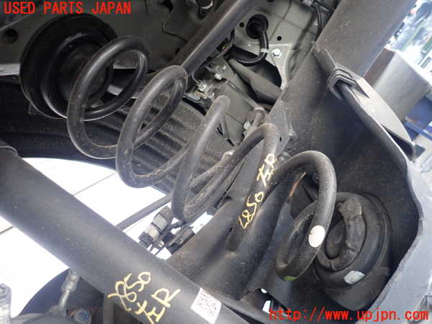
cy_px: 162
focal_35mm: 25
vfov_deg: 54.9
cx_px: 216
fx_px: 312
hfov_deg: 69.4
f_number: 2
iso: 200
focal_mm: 4.5
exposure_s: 1/30
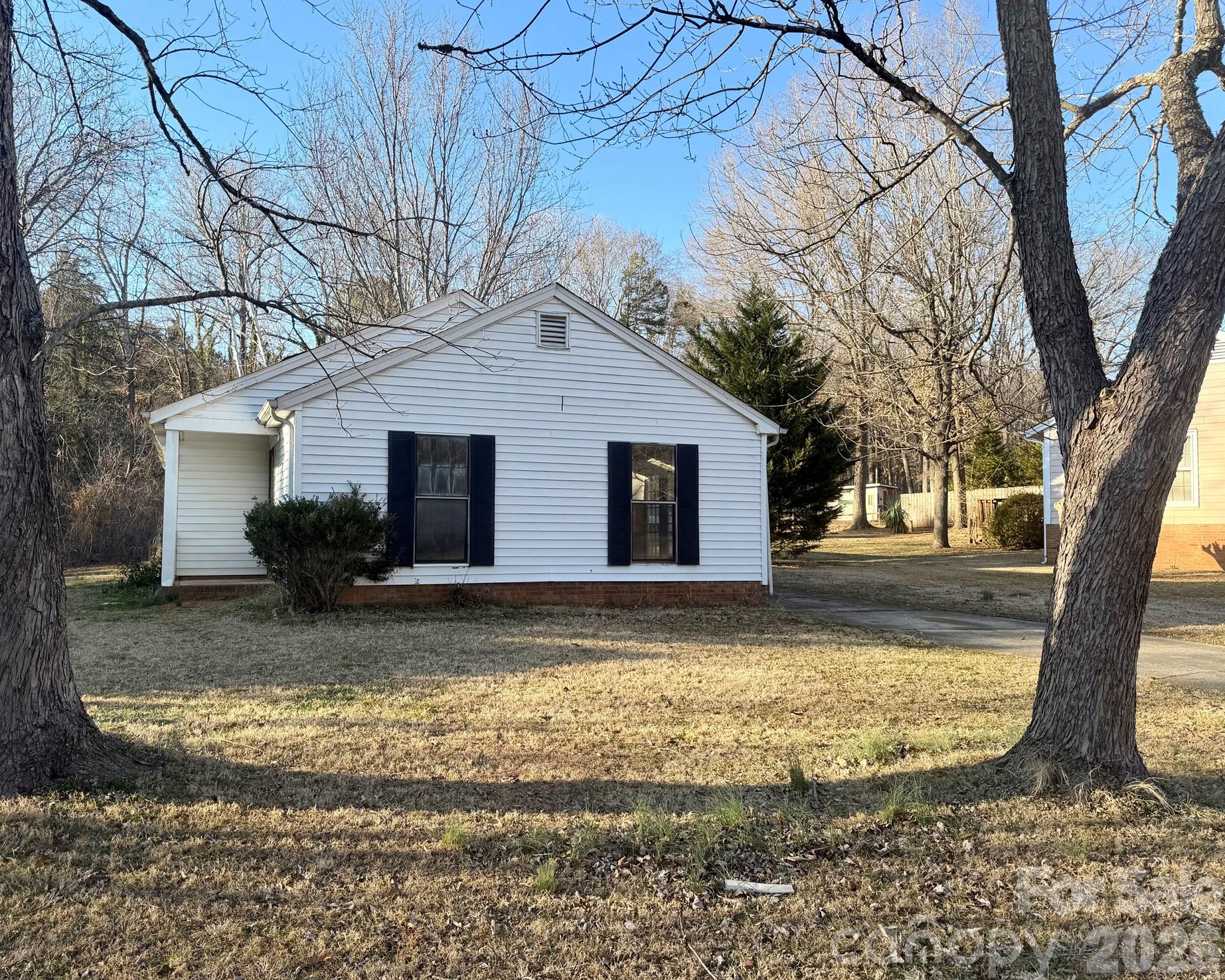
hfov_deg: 65.9
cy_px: 487
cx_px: 550
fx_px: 943
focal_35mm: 26
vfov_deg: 54.9
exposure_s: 1/1106
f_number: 1.78
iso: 80
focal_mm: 6.76
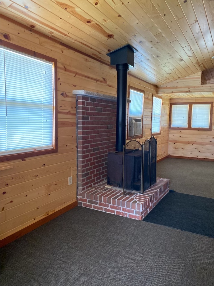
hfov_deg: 53.1
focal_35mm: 26
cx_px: 107
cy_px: 143
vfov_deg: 67.3
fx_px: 214
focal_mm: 4.25
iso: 400
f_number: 1.8
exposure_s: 1/60
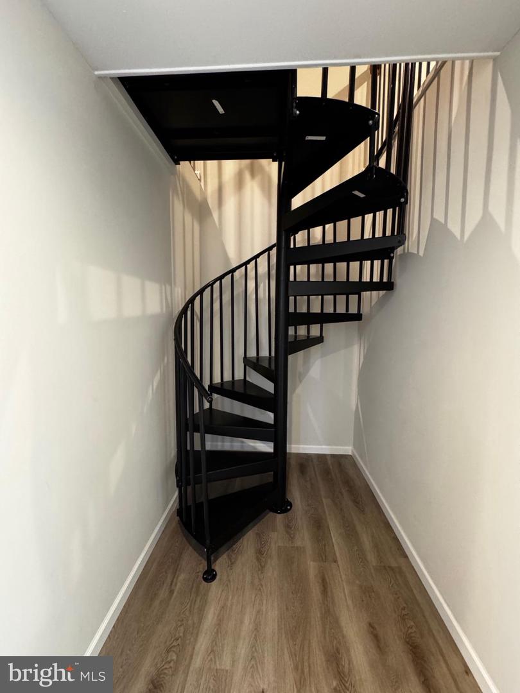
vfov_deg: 102.1
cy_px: 346
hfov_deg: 85.7
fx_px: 280
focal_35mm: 14
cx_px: 260
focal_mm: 2.22
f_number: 2.2
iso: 800
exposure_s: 1/60
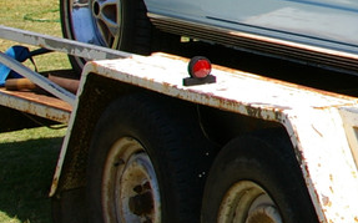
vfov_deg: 7.3
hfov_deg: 11.0
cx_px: 629
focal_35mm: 179
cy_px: -31
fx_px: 1745
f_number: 8
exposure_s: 1/350
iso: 200
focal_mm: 28
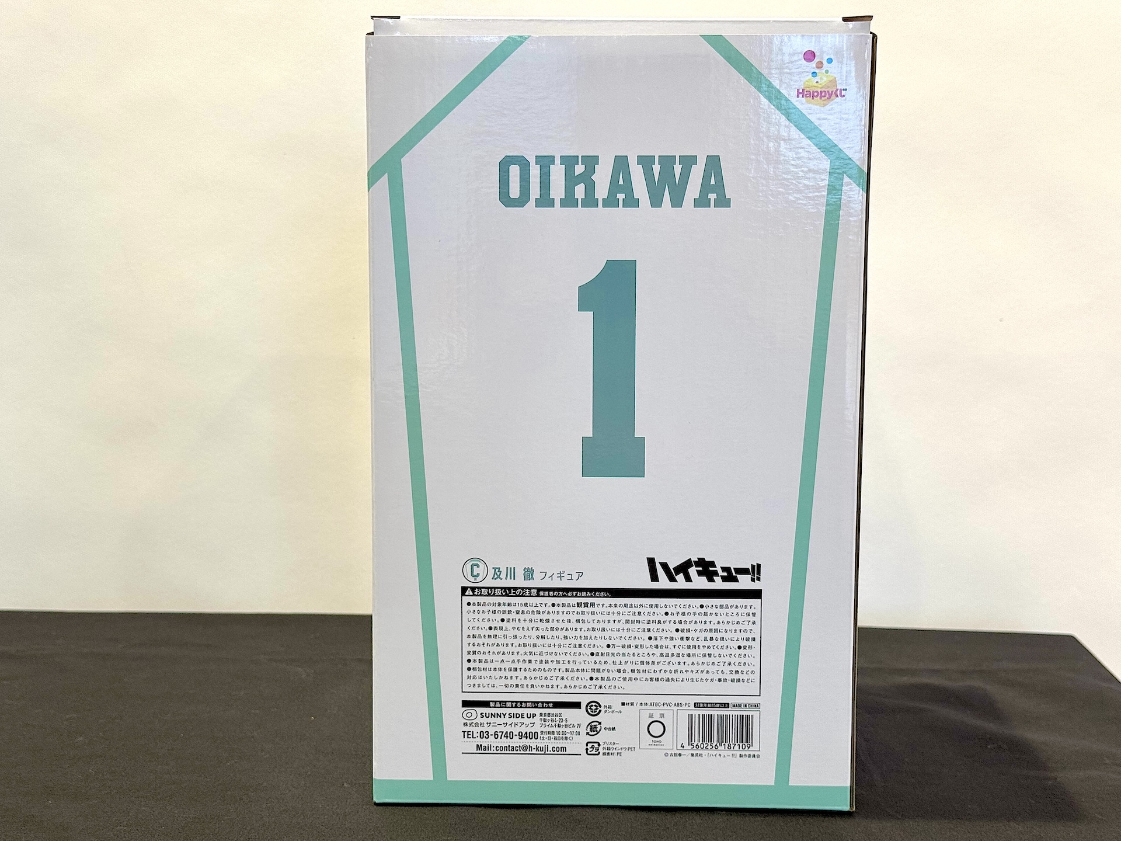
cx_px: 560
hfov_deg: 39.7
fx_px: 1554
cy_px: 420
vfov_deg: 30.3
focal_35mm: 48
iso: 64
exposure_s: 1/50
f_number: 1.78
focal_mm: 6.76
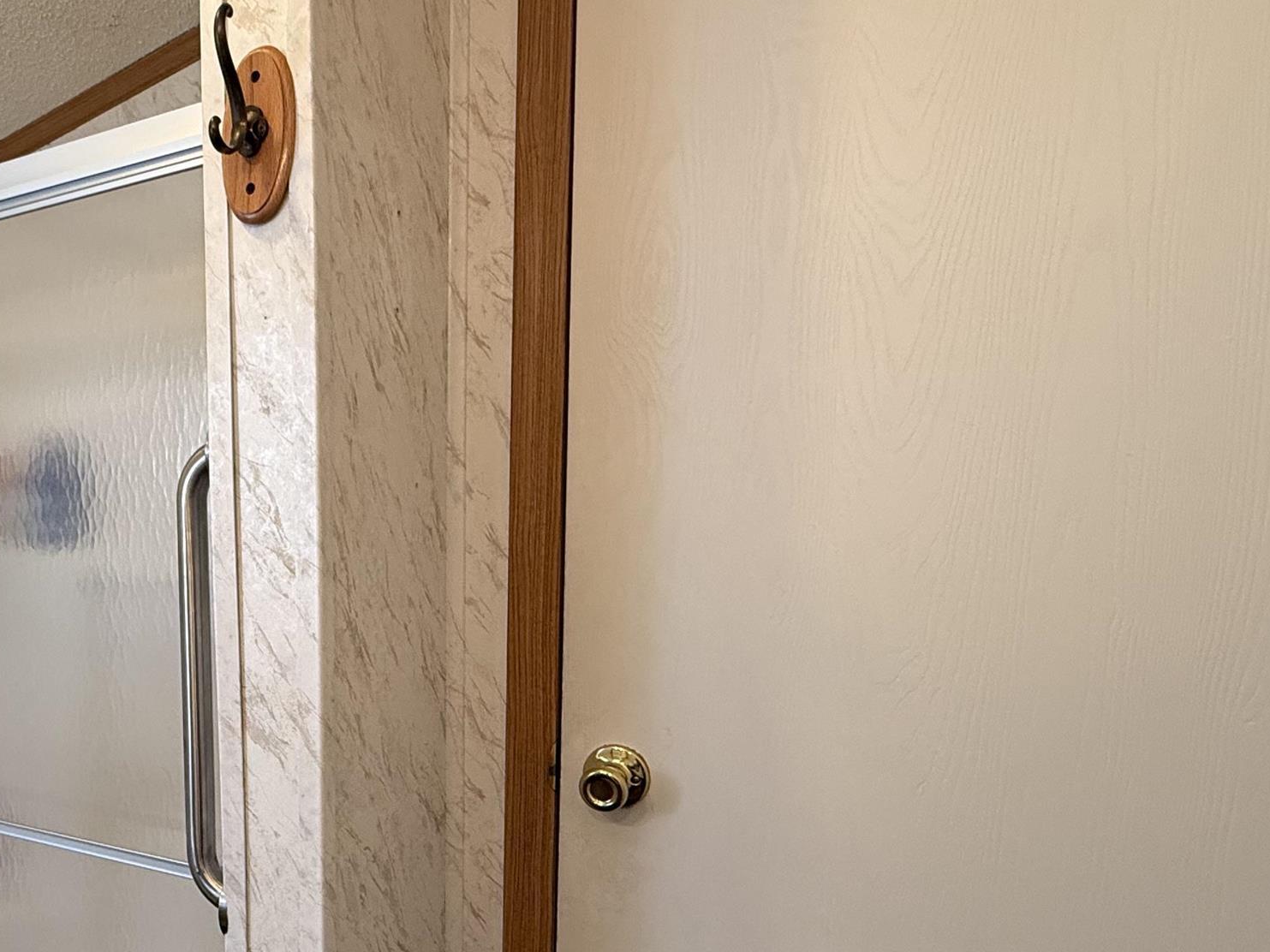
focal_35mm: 29
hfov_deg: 55.8
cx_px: 199
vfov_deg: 47.5
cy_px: 630
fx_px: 1064
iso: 200
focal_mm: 2.22
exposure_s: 1/60
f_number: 2.2
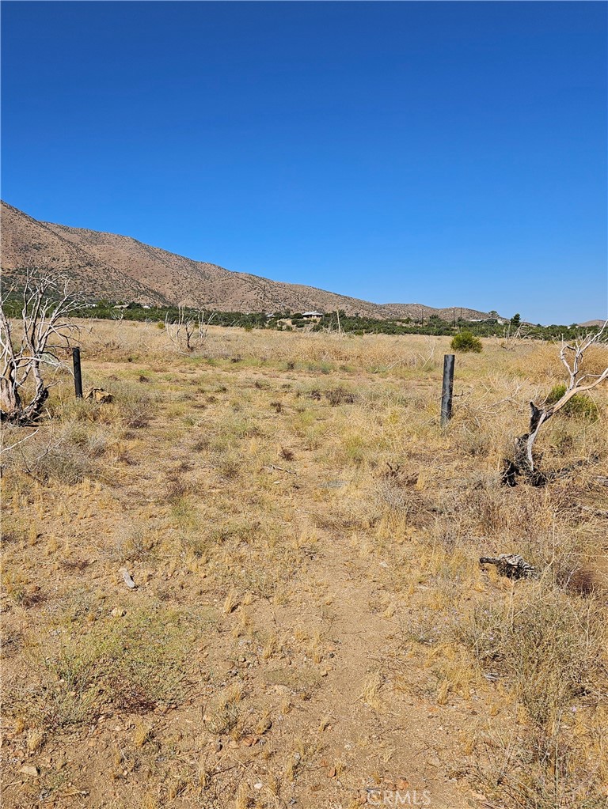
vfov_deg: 73.9
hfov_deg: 58.9
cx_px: 304
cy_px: 404
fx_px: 538
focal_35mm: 23
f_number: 1.8
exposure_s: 1/3333
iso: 25
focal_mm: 5.4
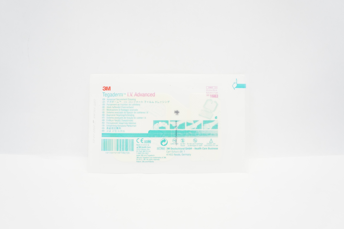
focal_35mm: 28
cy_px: 114
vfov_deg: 46.3
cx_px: 169
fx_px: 267
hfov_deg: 65.5
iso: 800
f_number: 6.3
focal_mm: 18
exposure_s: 1/60
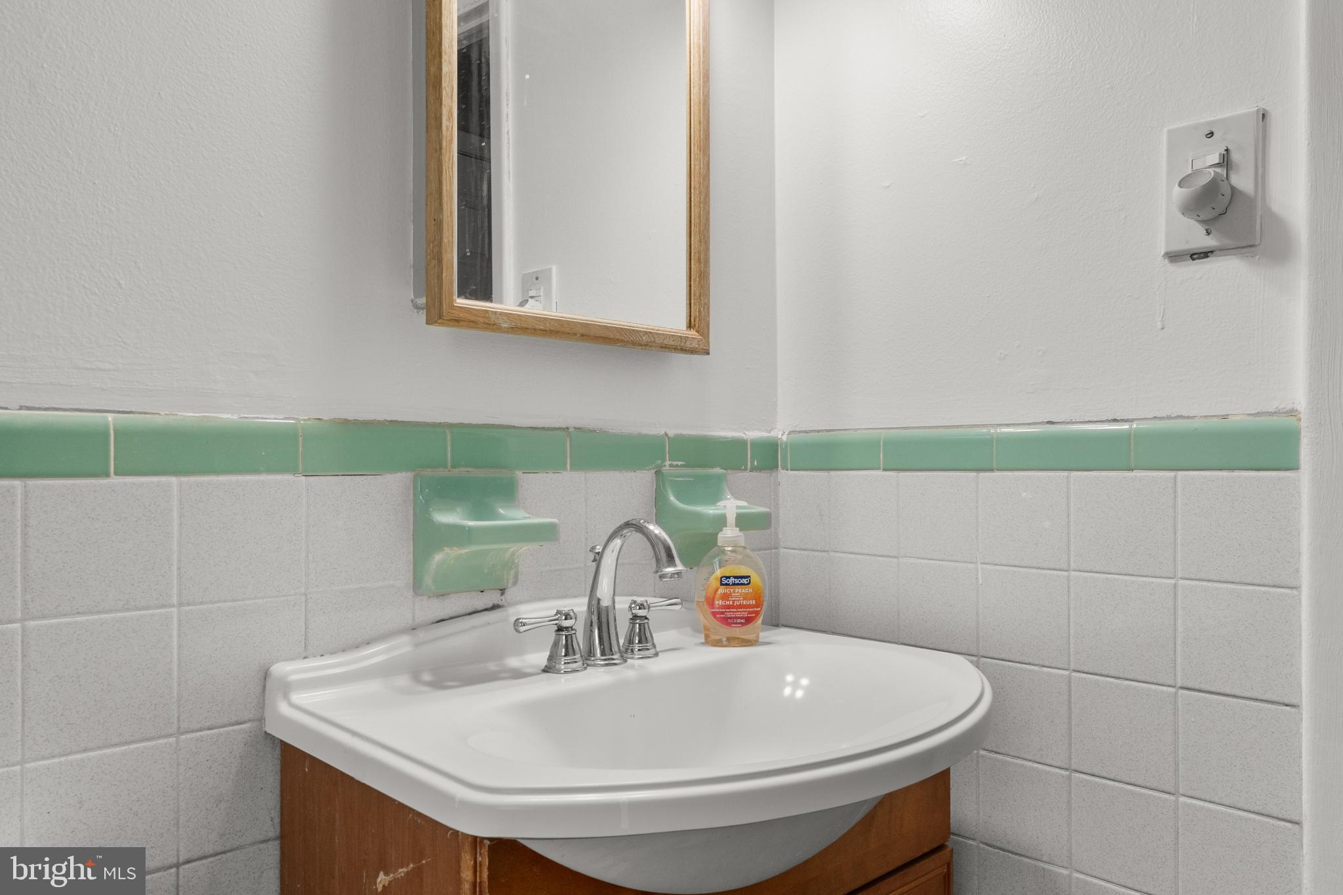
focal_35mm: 24
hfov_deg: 73.7
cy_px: 448
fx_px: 895
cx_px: 672
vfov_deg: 53.1
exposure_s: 1/10
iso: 800
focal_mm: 16
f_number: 9
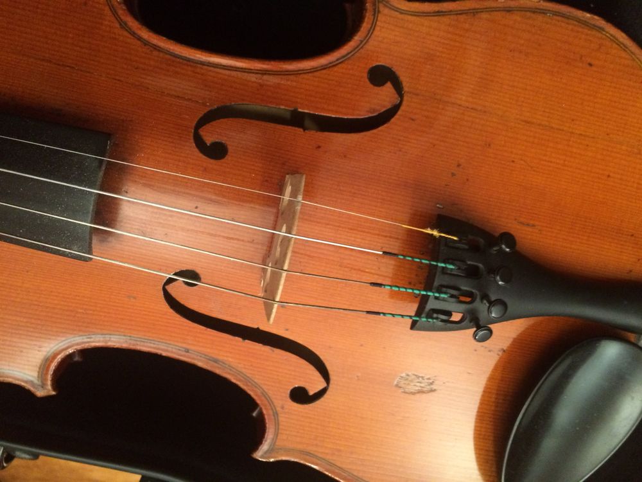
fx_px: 538
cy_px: 241
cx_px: 321
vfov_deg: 48.2
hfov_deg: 61.7
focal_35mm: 29
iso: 320
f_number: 2.2
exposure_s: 1/17
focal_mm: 4.15
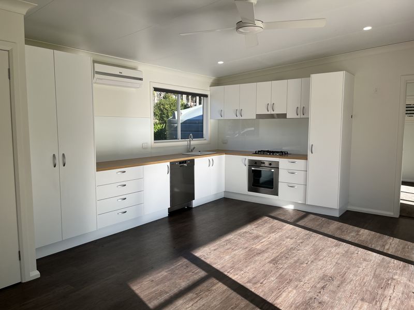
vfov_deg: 53.1
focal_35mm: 26
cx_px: 207
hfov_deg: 67.3
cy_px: 155
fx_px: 311
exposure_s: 1/625
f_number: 1.6
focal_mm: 5.1
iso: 50
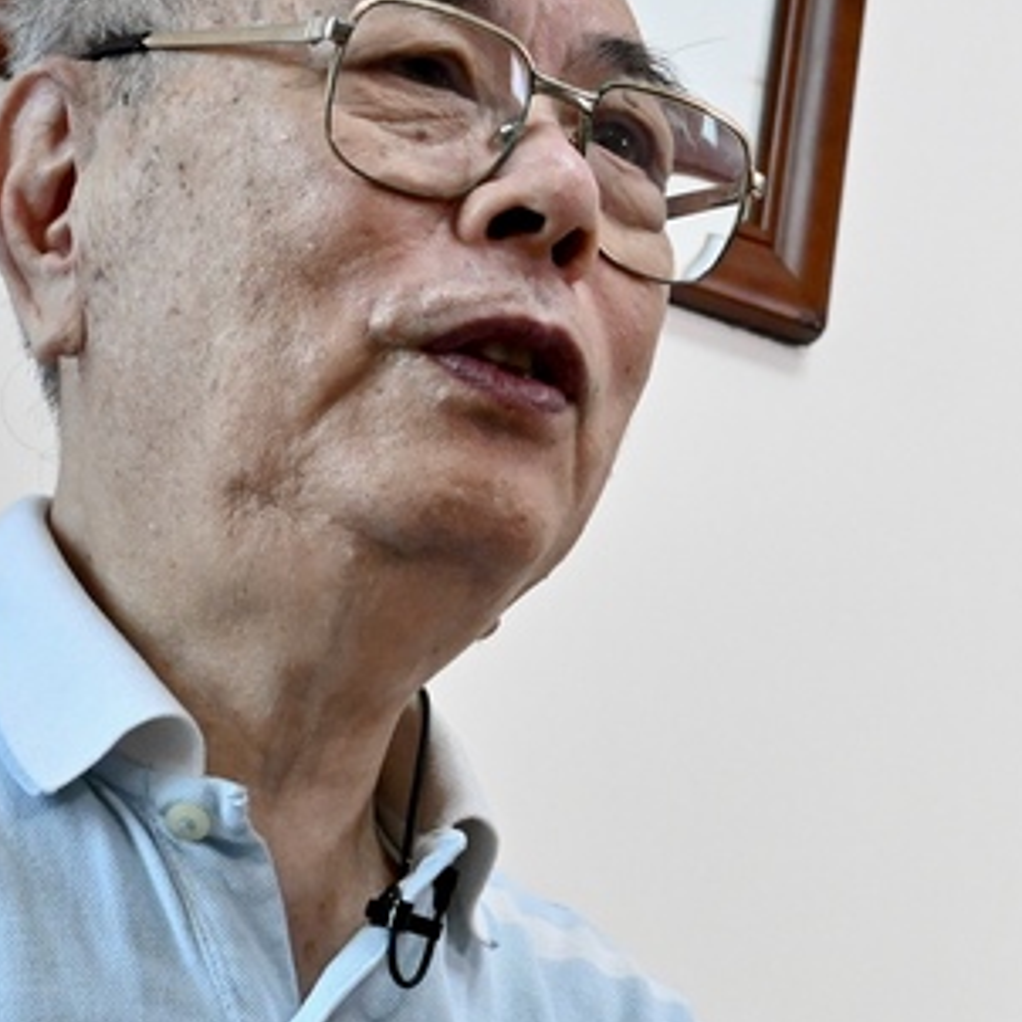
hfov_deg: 12.1
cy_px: 501
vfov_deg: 12.3
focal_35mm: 142
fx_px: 4743
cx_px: 1181
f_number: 8
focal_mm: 42
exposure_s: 1/160
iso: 3200
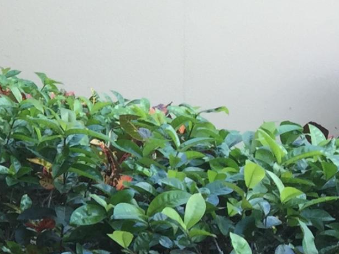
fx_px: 1391
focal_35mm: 142
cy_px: 222
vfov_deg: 10.4
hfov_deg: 12.0
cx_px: -384
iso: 32
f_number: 2.2
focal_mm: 4.15
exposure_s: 1/168
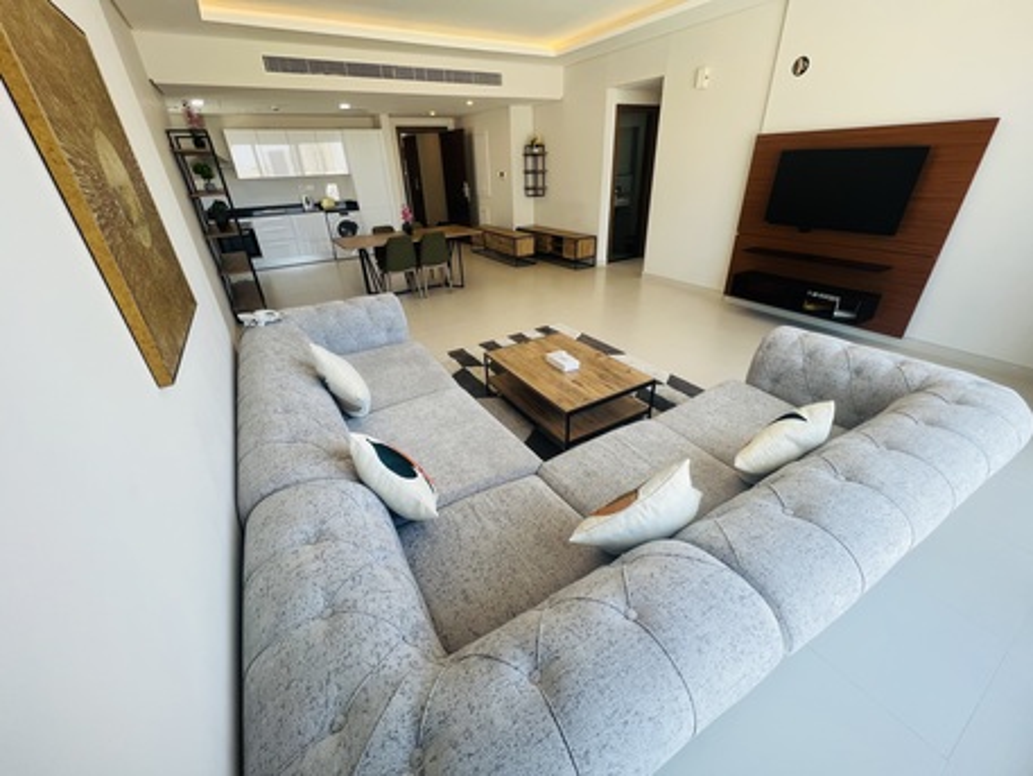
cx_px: 516
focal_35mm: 13
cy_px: 388
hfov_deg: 106.2
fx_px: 388
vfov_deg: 89.9
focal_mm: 1.57
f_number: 1.8
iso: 50
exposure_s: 1/100
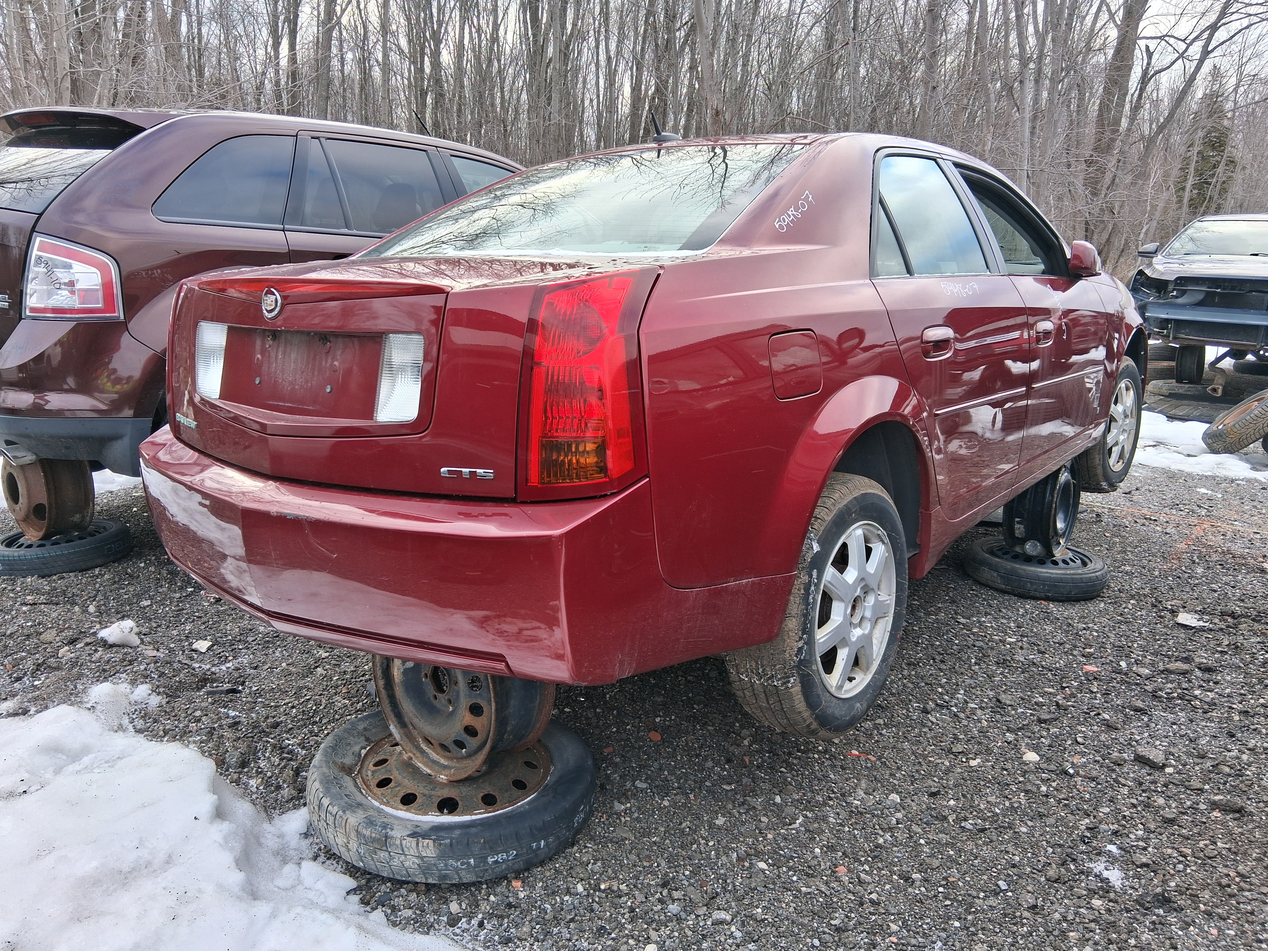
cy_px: 476
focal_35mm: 26
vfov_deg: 53.1
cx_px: 634
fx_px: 952
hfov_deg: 67.3
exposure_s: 1/120
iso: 25
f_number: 1.8
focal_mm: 3.98
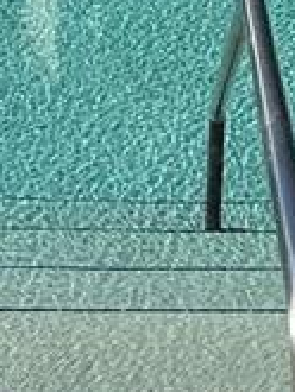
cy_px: -202
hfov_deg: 14.5
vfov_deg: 17.3
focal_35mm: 102
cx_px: 171
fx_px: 1158
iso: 50
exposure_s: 1/1795
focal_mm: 2.22
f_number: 2.2
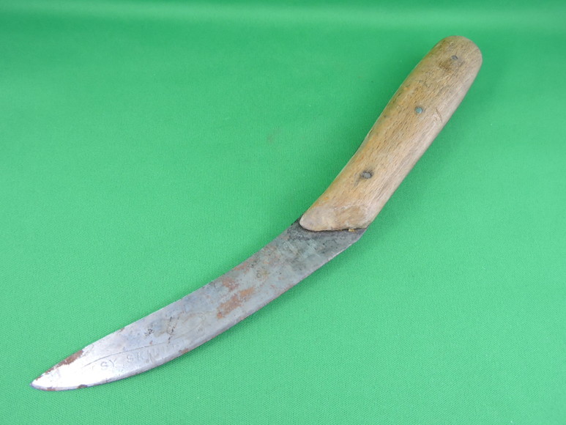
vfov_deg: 56.8
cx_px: 283
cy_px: 212
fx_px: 392
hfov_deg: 71.6
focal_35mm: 24
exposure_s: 1/125
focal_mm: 4.3
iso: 800
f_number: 3.3
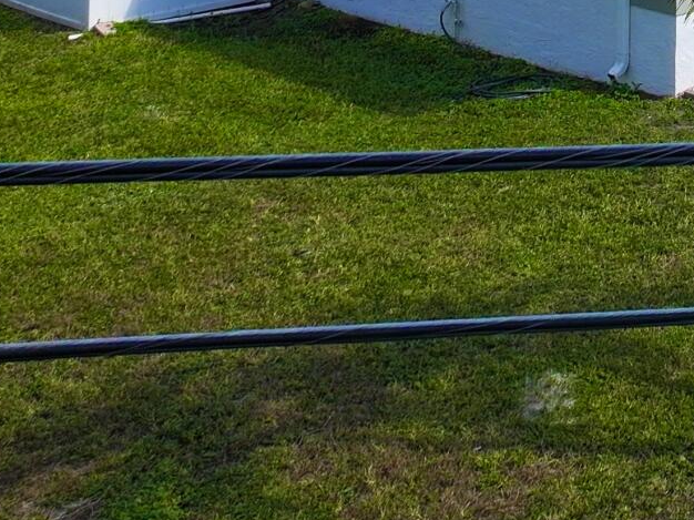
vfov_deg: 11.0
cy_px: -713
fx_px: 2305
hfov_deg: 15.5
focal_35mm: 115
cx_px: 1114
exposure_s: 1/2500
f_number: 2.8
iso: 160
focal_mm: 12.29
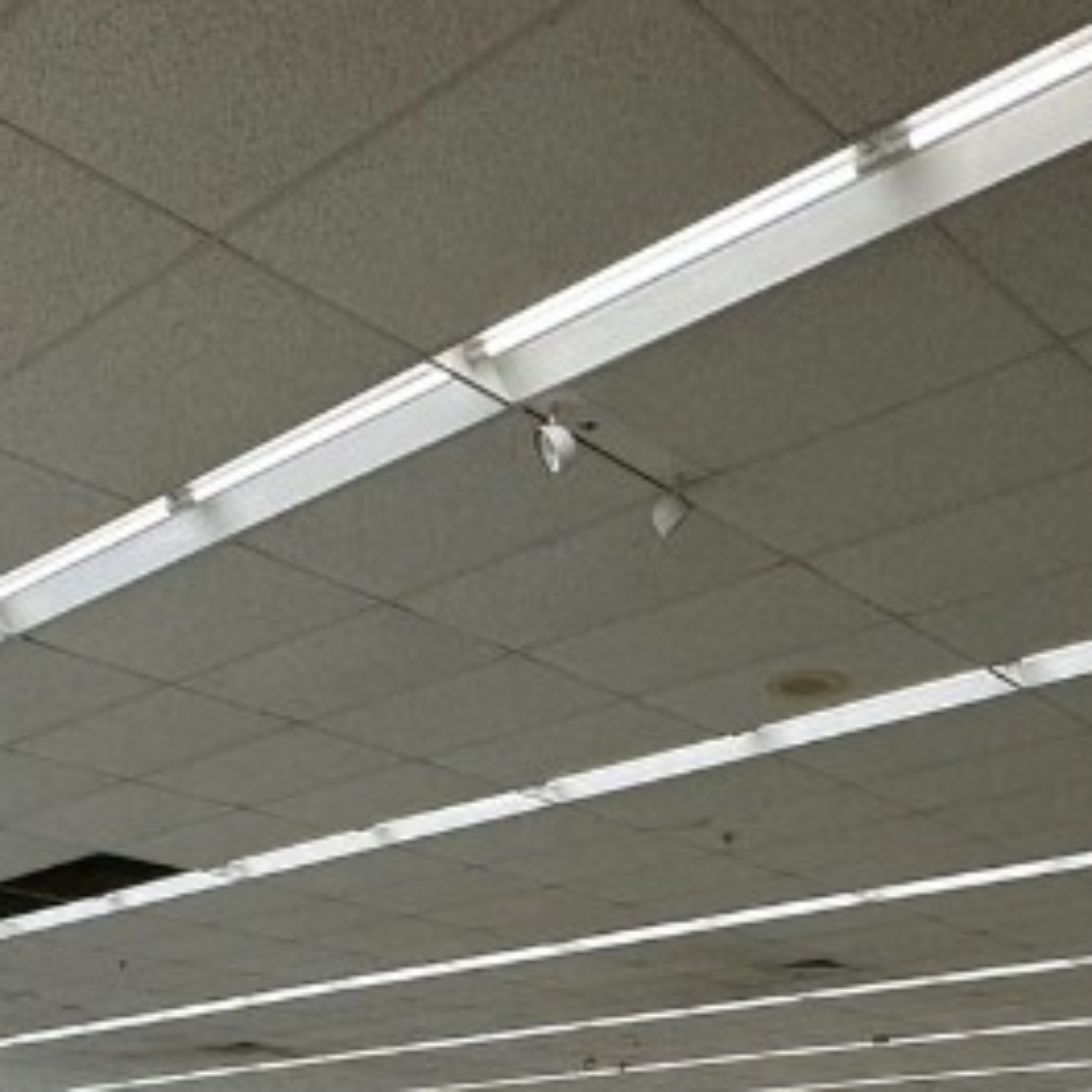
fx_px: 1713
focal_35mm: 48
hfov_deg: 35.1
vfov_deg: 28.8
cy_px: 1419
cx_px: 691
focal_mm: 2.22
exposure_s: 1/120
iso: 50
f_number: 2.2
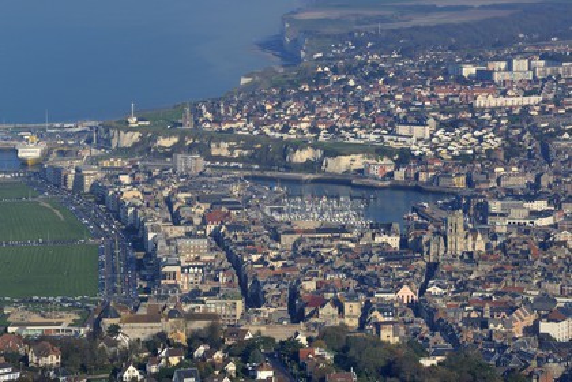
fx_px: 2304
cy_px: 191
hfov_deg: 14.2
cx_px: 286
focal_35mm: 145
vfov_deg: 9.5
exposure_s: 1/800
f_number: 11
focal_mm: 145
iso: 400
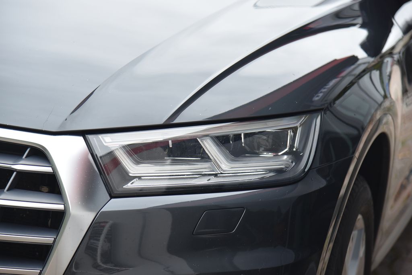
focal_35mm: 120
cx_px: 206
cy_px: 138
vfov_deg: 11.4
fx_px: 1374
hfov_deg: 17.1
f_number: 4.5
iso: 500
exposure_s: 1/80
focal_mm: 120
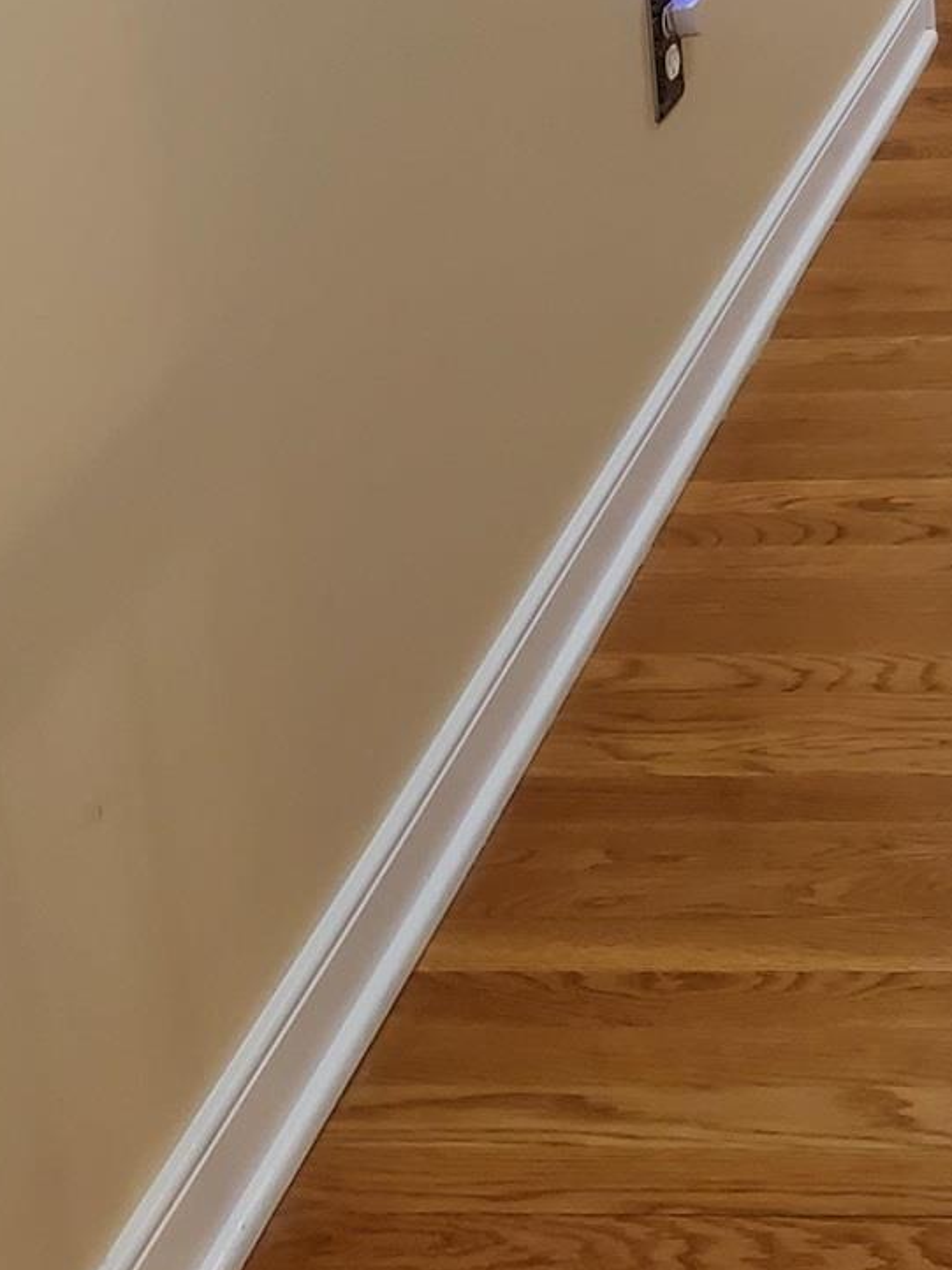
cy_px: -320
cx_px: 1387
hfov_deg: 16.4
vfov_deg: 21.6
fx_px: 3045
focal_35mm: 83
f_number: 1.5
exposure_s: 1/40
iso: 200
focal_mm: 4.3
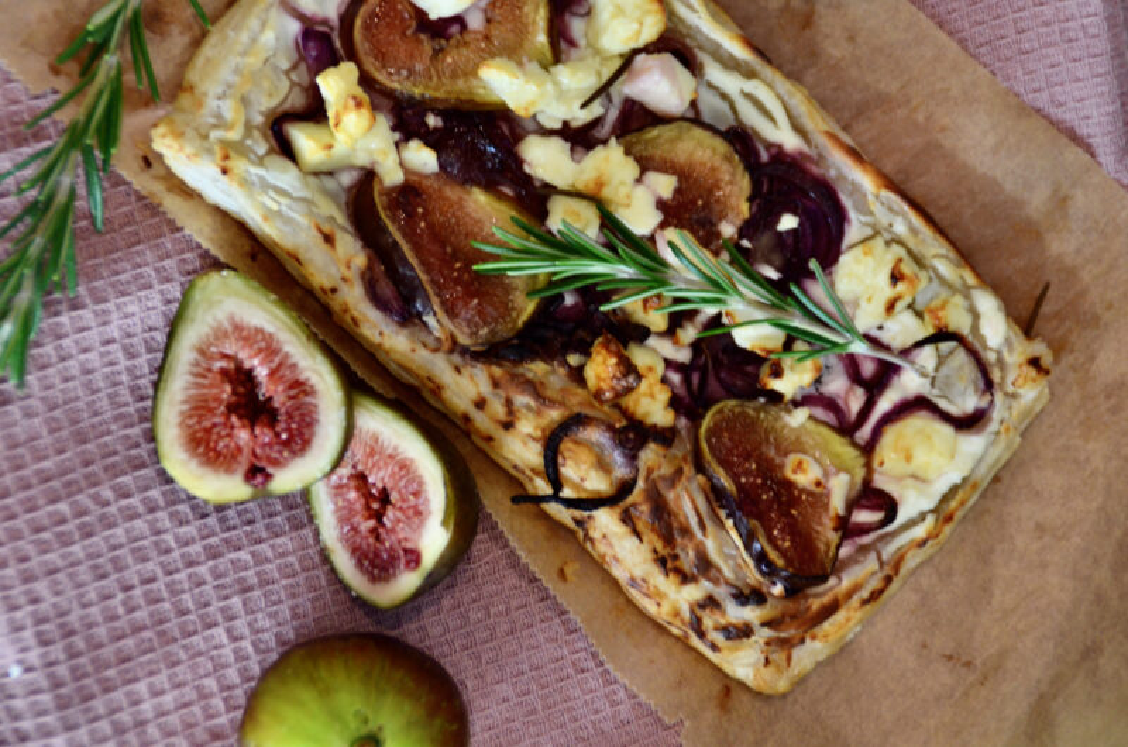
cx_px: 564
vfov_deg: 9.1
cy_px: 374
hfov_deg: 13.7
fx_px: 4691
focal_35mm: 150
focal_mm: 100
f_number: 5.6
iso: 1250
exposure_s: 1/50
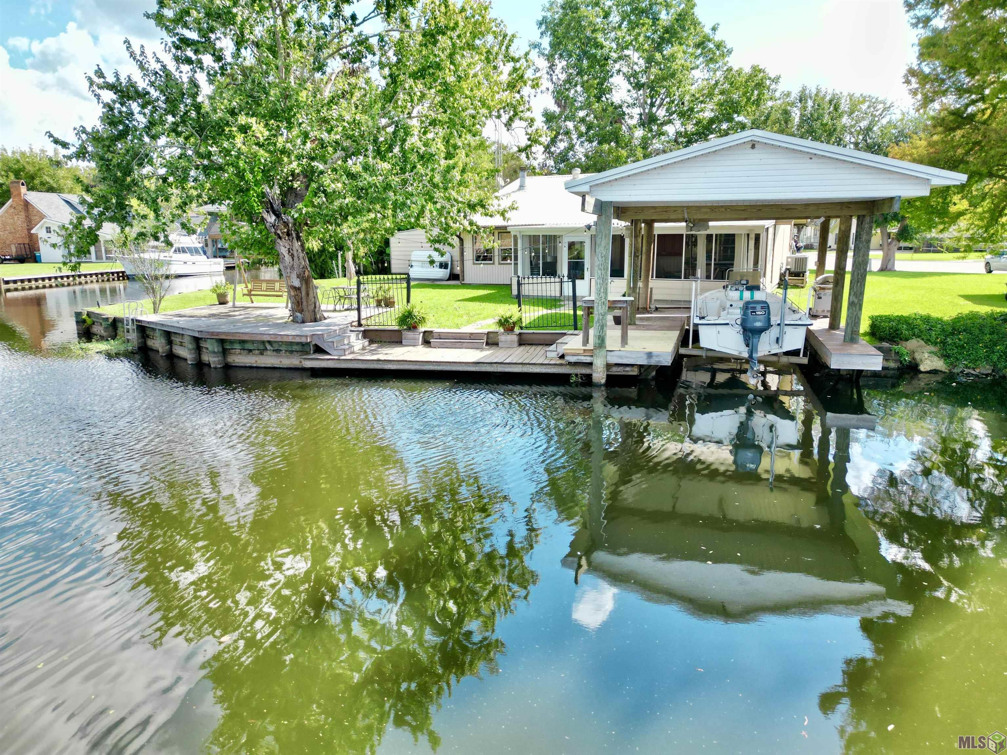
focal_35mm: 24
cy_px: 378
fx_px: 698
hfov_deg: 71.6
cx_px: 504
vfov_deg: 56.8
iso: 140
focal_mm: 6.72
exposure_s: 1/1250
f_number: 1.7
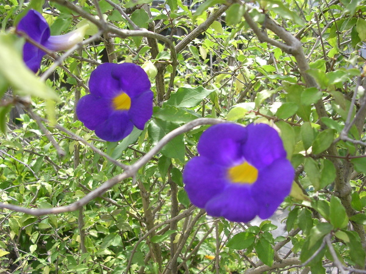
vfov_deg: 37.7
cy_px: 137
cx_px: 183
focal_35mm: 38
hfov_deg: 49.0
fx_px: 402
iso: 100
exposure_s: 1/265
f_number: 2.8
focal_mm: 5.8
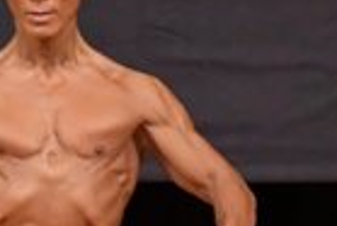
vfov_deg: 1.1
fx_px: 11742
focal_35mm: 1253
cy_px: 411
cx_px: 823
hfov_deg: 1.6
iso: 5000
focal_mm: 150
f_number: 5.6
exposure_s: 1/400
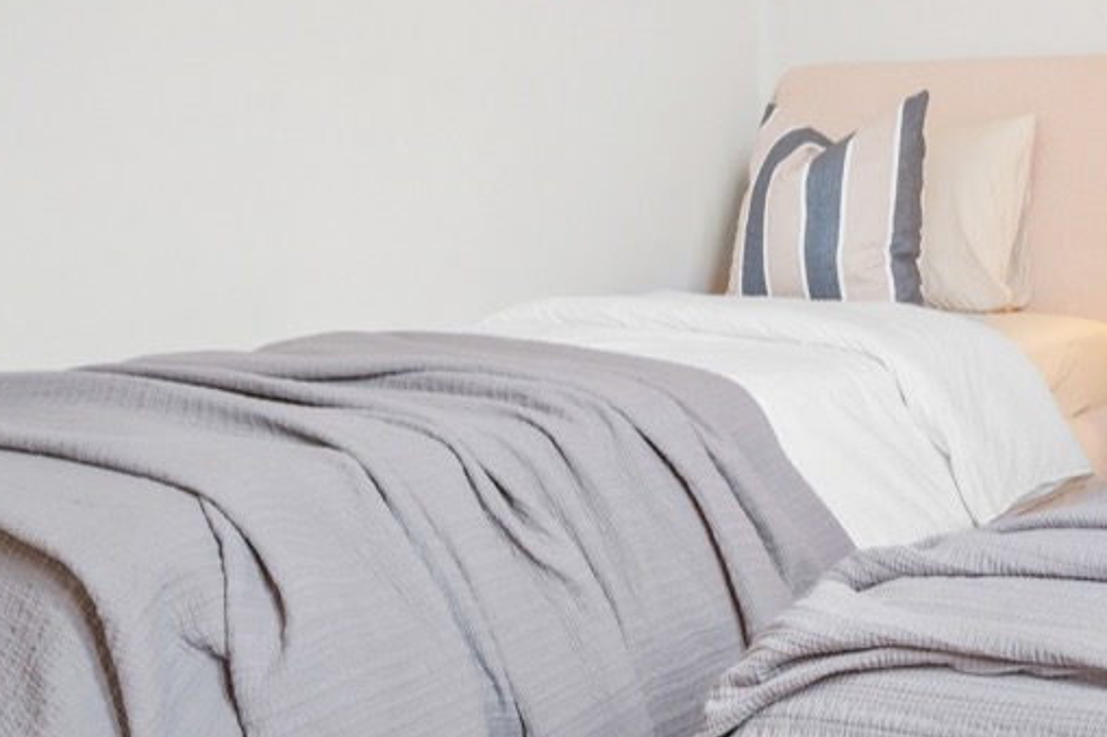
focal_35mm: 44
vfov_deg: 30.4
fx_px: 1352
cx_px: 1192
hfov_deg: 37.8
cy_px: 293
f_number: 13
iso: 200
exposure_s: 1/1.67
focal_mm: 14
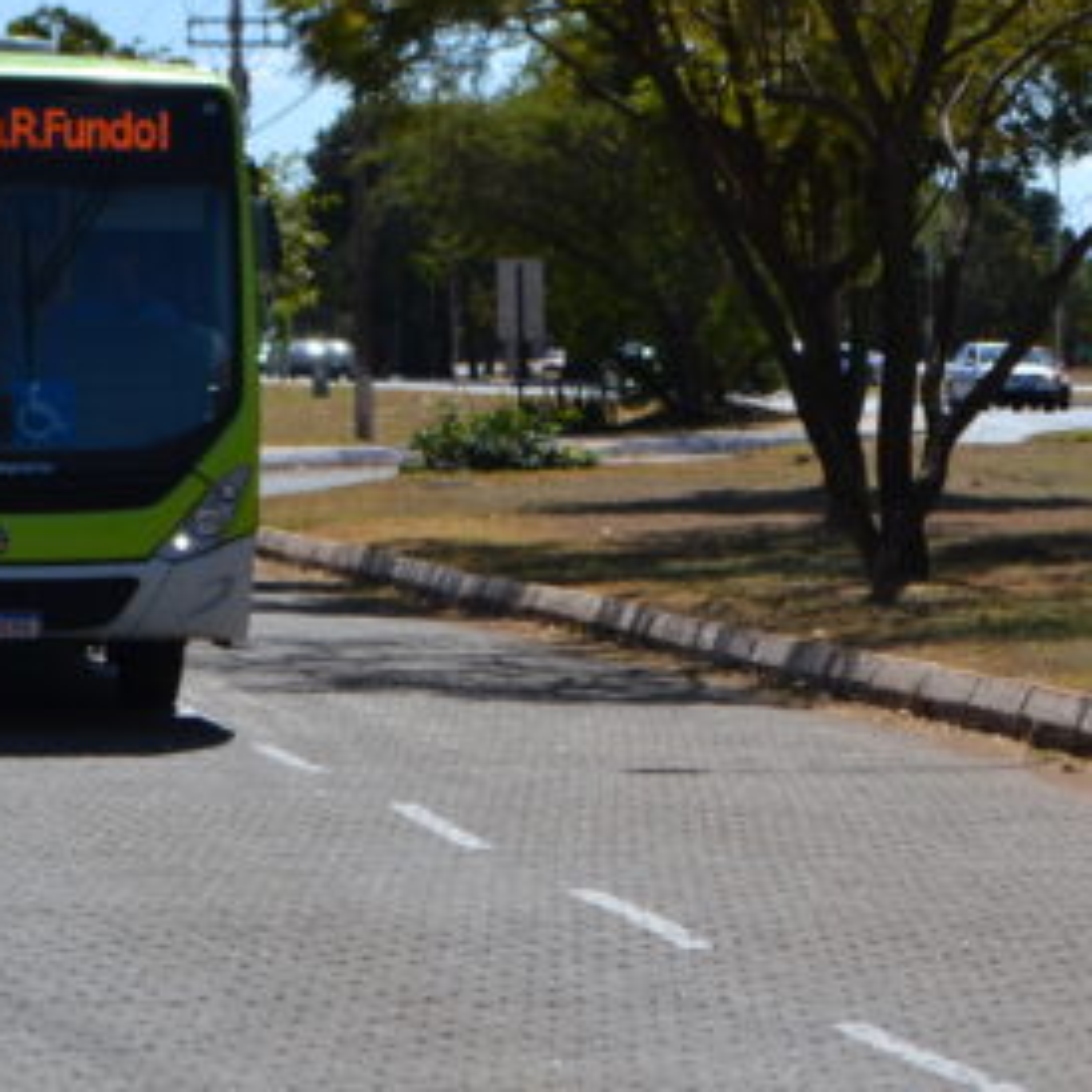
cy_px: 263
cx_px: 889
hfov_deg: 9.8
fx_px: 6356
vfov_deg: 9.8
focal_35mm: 178
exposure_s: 1/250
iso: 100
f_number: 8
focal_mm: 55
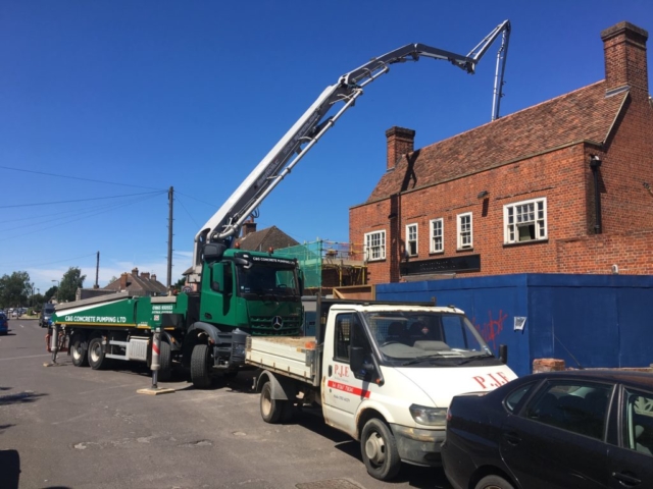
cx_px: 326
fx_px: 547
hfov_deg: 61.7
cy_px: 244
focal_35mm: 29
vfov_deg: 48.2
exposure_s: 1/1748
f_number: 2.2
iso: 25
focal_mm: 4.15
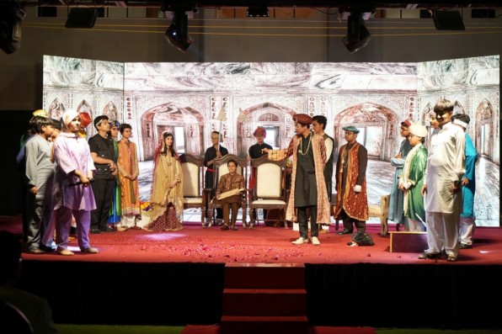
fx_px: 655
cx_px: 251
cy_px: 167
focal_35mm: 47
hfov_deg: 41.9
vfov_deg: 28.6
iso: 1000
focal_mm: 47
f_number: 4
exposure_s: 1/100
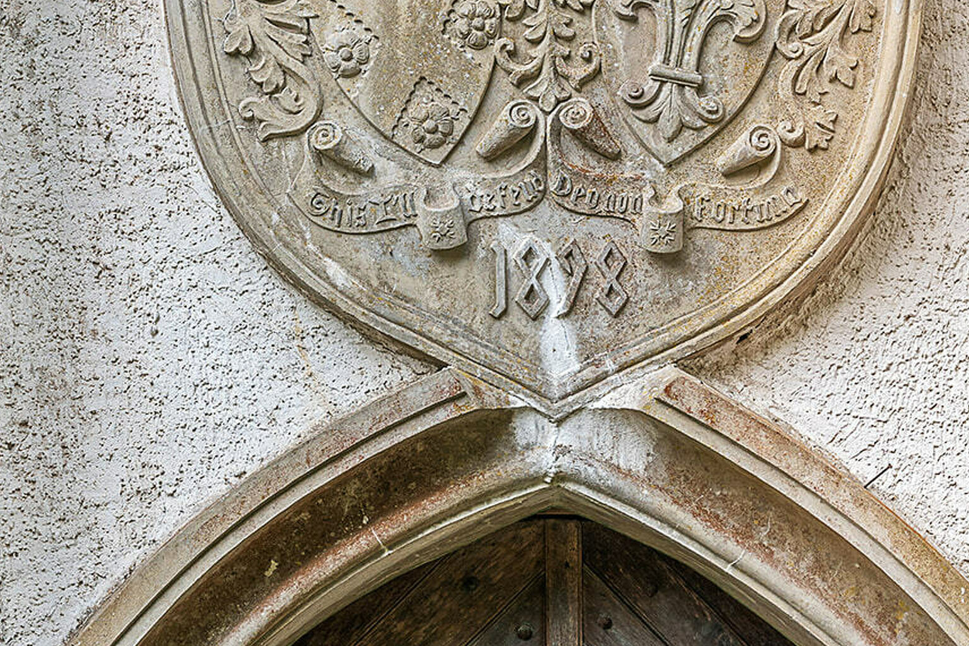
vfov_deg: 15.9
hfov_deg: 23.6
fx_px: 2315
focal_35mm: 86
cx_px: 554
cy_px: 224
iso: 640
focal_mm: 46
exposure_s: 1/200
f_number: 5.6
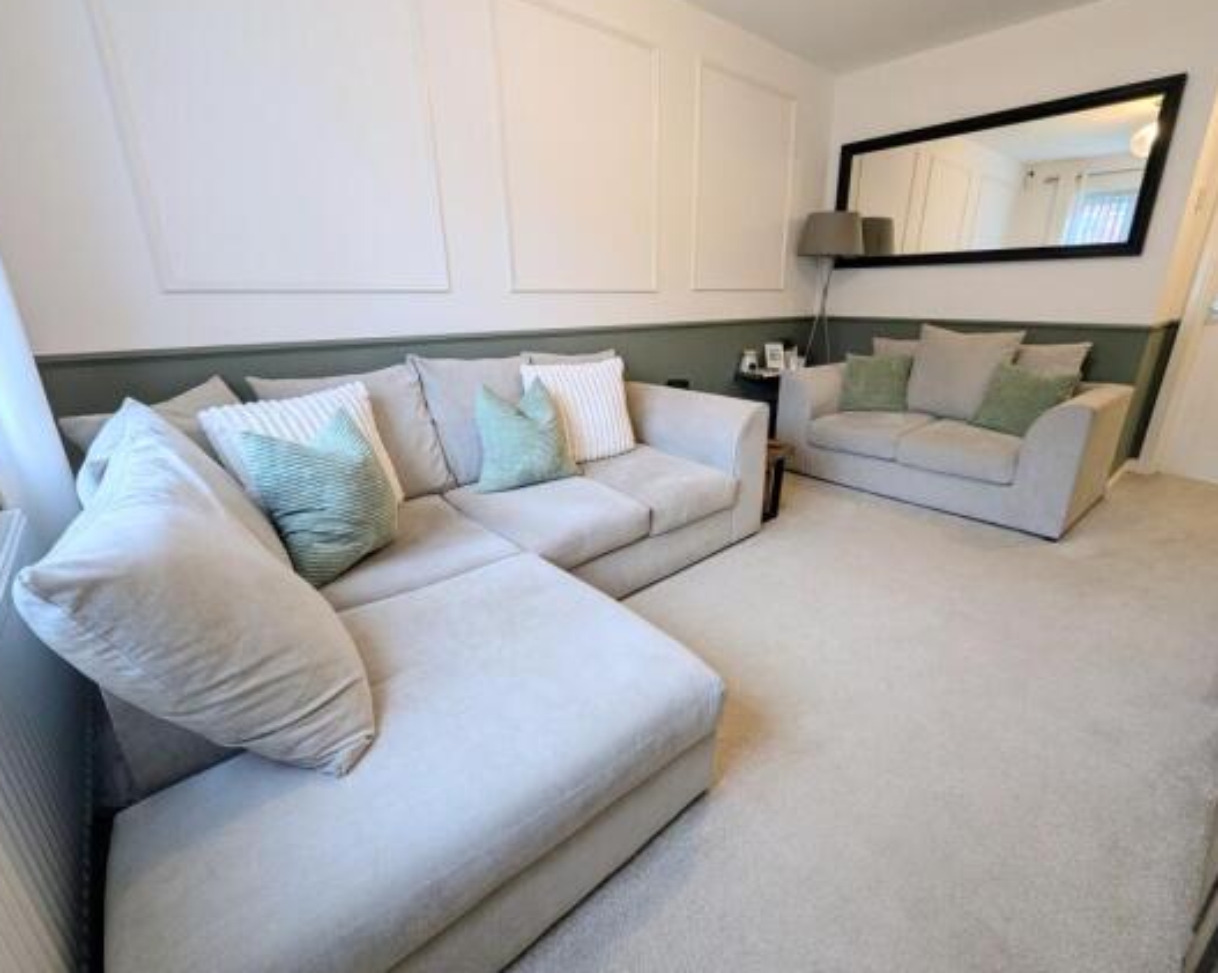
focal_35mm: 14
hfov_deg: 100.7
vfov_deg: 87.9
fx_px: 504
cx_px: 636
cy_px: 480
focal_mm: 1.95
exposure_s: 1/23.8
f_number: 2.2
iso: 79
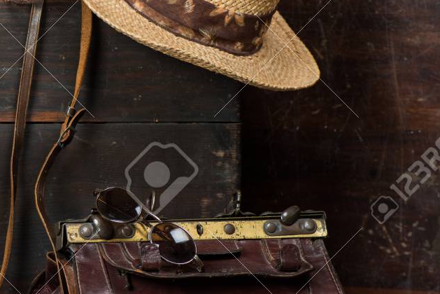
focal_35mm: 217
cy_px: 150
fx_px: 2653
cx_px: 27
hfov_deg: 9.4
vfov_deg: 6.3
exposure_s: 1/160
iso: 100
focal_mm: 105
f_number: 6.3
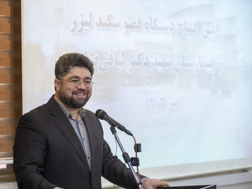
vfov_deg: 18.2
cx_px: 112
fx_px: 590
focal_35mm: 81
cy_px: 95
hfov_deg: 24.1
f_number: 2.8
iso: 1600
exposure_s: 1/160
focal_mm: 70
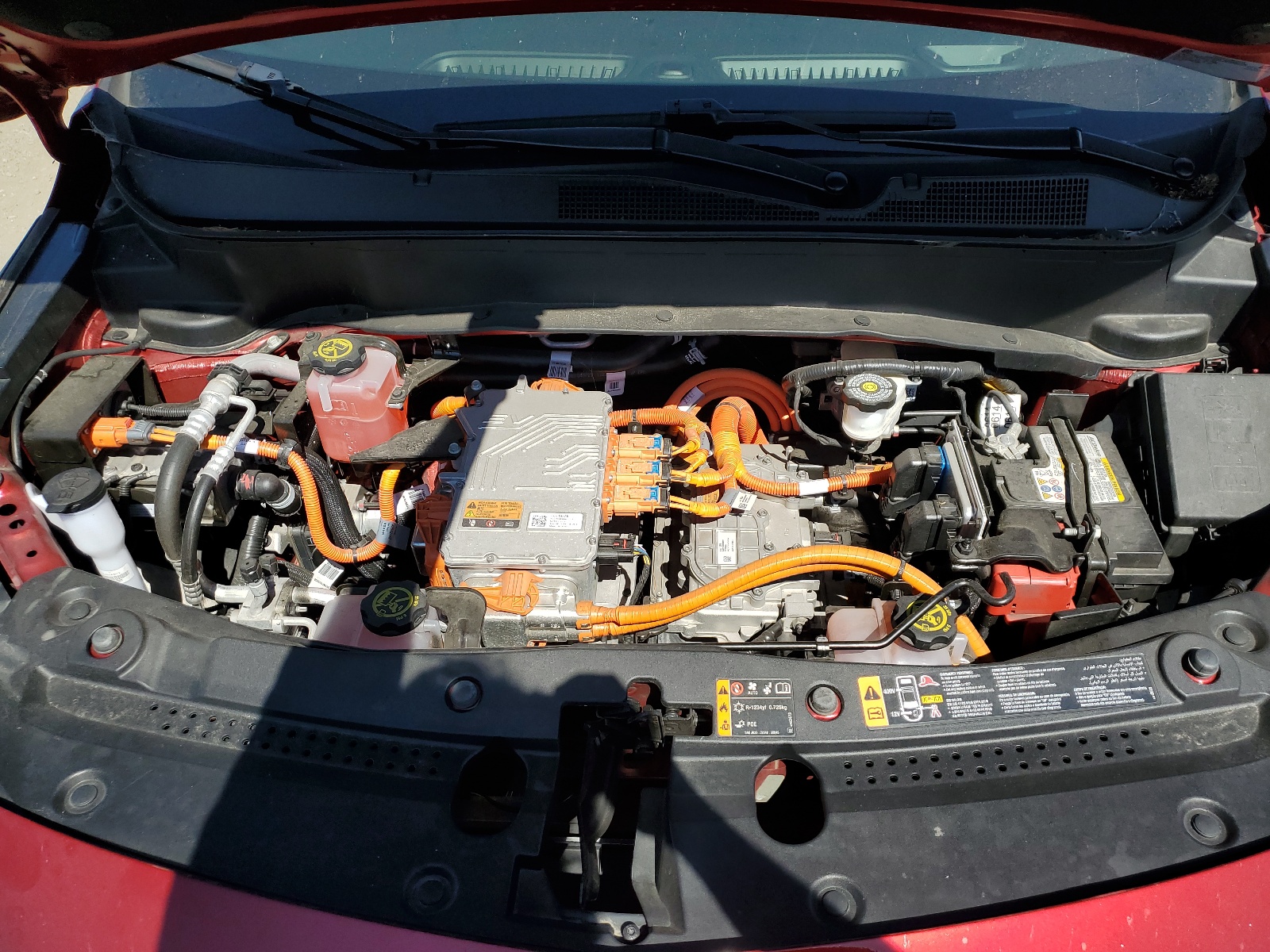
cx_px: 635
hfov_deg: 67.3
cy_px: 476
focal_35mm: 26
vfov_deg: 53.1
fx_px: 954
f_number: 1.5
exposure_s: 1/3333
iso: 50
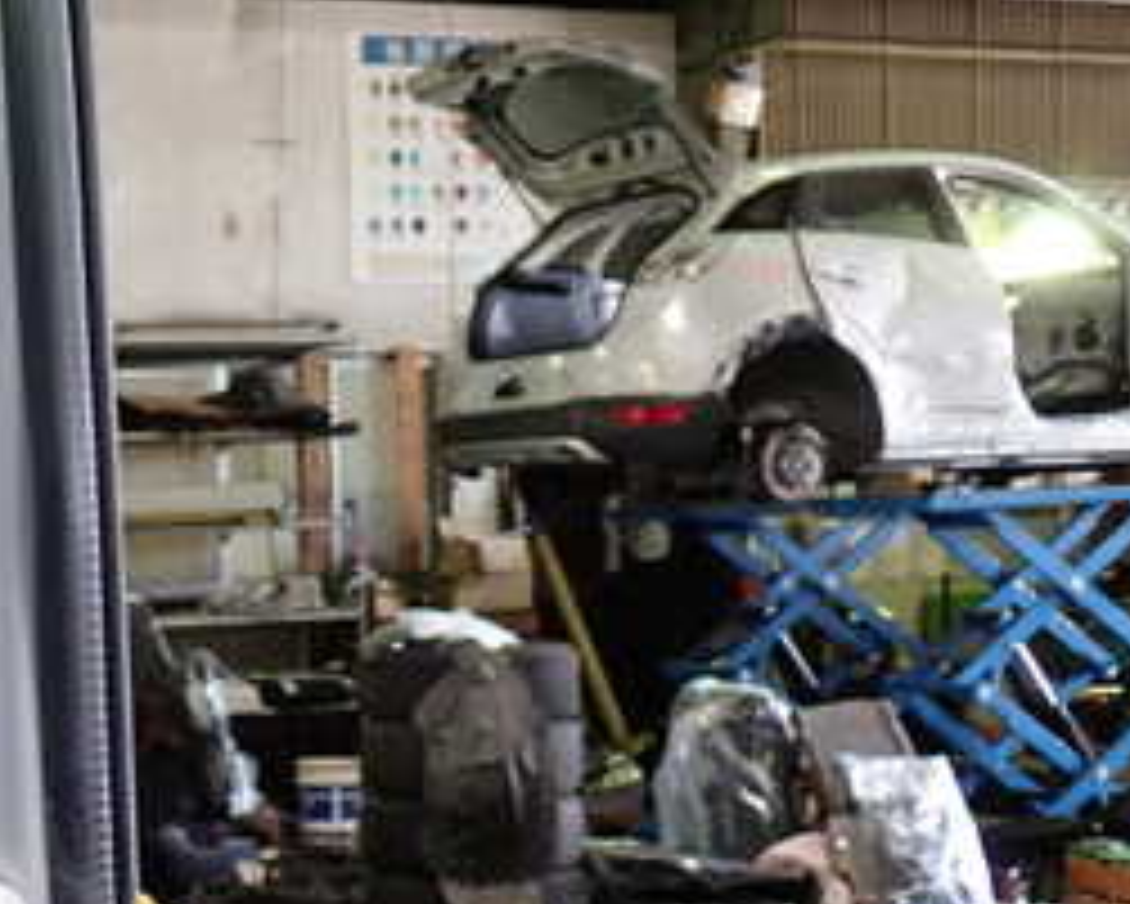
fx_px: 2342
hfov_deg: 24.9
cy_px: 684
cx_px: -171
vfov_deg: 21.7
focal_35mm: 70
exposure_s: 1/30
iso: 200
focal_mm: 5.4
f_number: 2.3
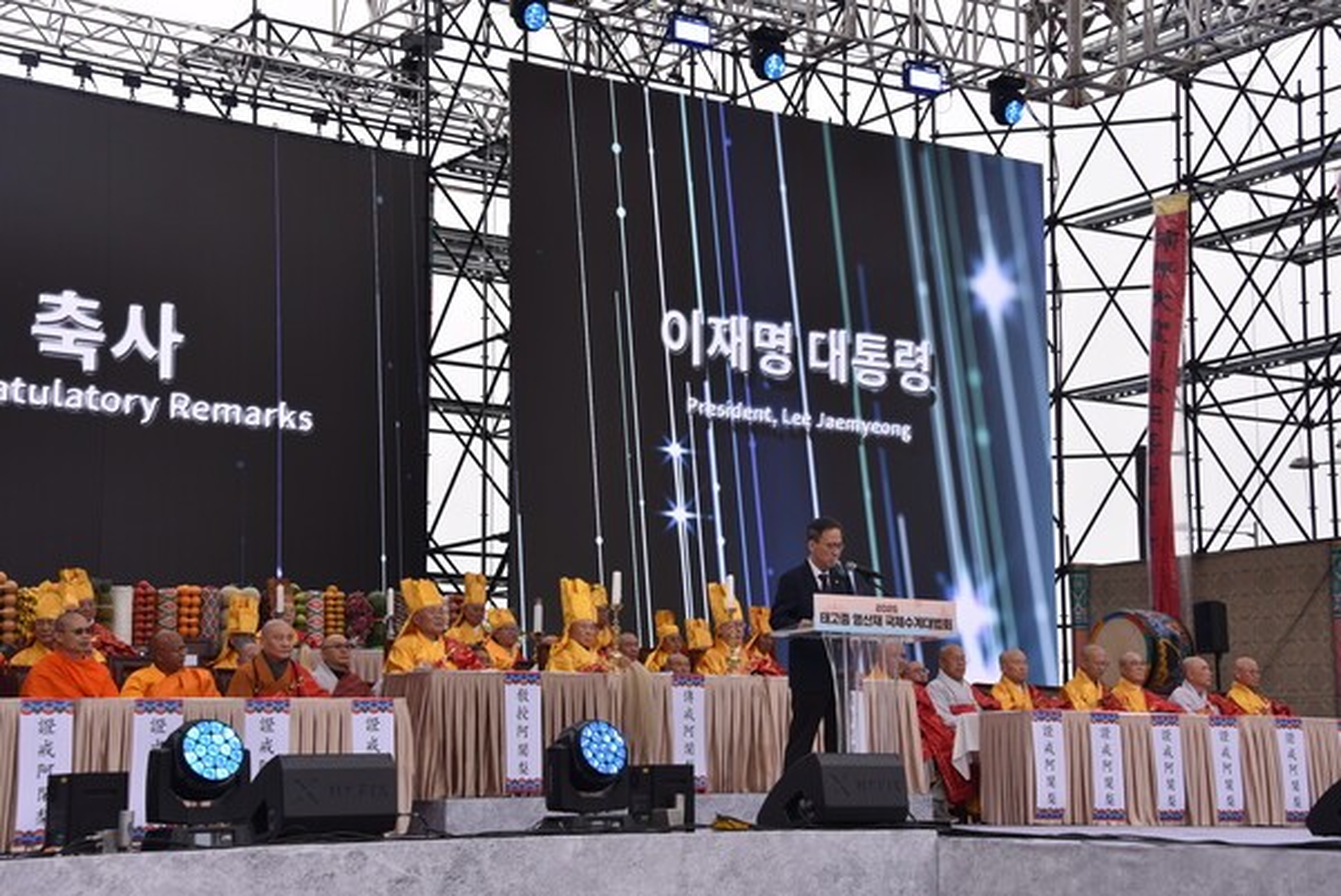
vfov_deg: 21.9
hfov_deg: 32.4
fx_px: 2311
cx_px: 670
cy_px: 448
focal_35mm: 62
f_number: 8
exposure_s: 1/250
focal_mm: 62
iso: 400
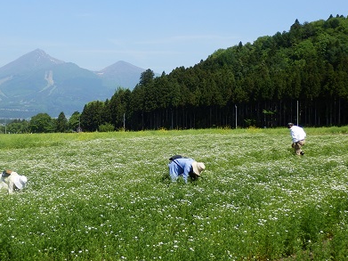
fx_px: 462
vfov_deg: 31.4
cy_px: 110
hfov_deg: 40.5
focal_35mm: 46
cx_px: 103
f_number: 3.3
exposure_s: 1/800
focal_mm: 5.5
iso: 80
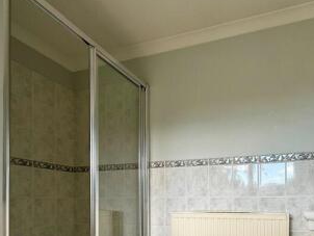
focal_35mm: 27
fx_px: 245
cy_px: 203
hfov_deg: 63.3
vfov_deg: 47.3
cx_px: 214
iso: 40
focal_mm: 2.22
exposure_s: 1/99
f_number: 2.2
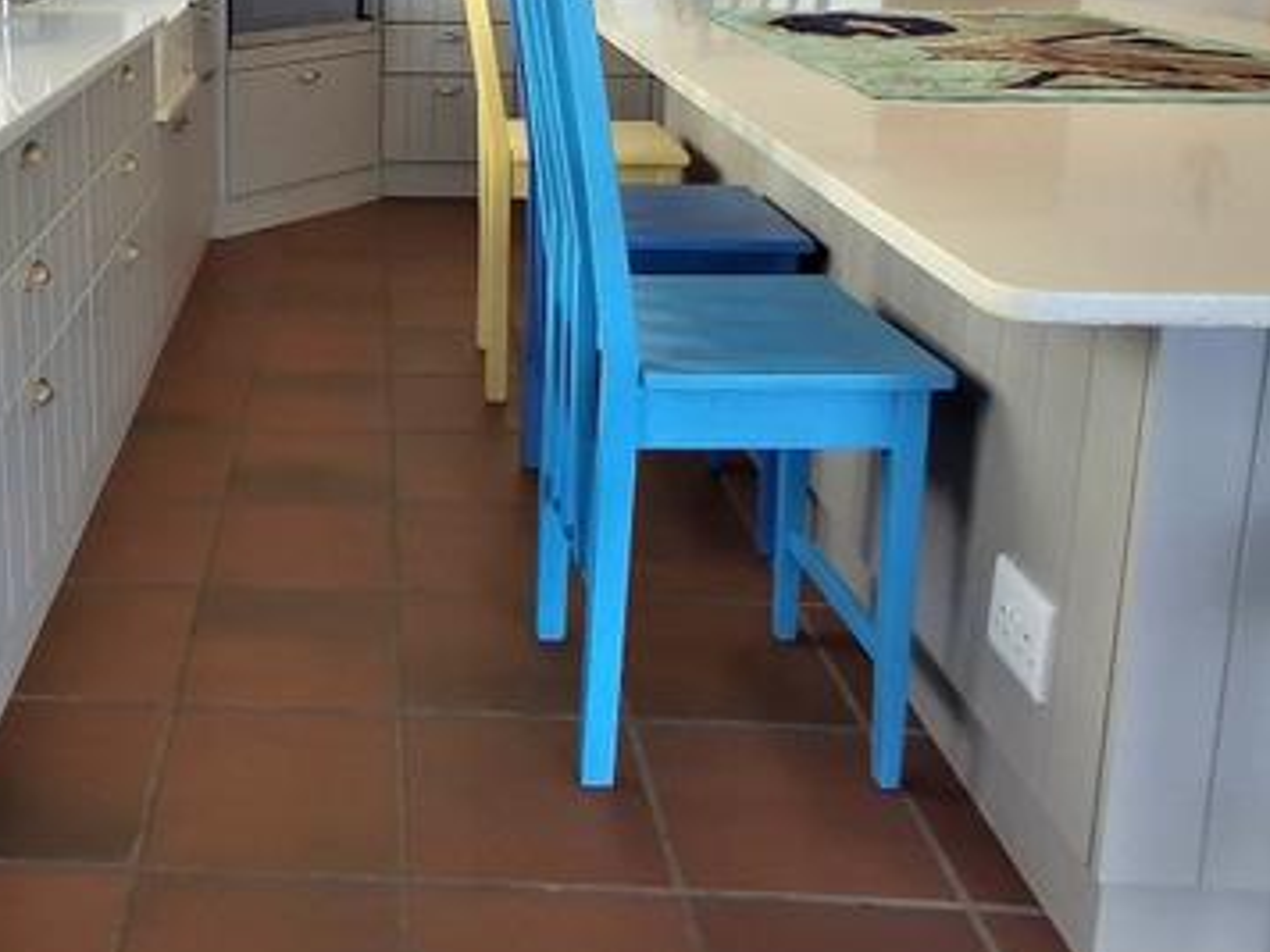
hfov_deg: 48.4
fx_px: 1321
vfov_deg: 37.6
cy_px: 135
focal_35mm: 36
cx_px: 253
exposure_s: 1/227
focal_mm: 1.64
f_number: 2.2
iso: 40
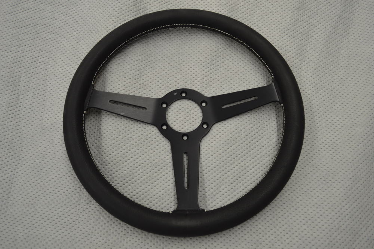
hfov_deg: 62.0
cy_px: 124
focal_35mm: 30
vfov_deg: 43.5
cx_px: 187
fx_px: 311
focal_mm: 20
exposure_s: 1/60
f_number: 4
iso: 400
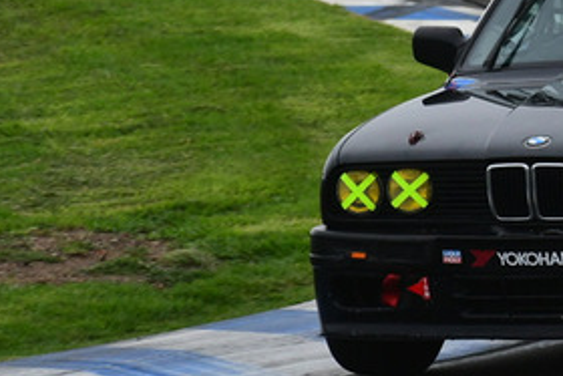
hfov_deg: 1.1
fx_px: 30135
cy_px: -84
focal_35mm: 1926
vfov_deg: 0.7
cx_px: 732
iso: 1000
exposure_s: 1/640
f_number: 9
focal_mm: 450
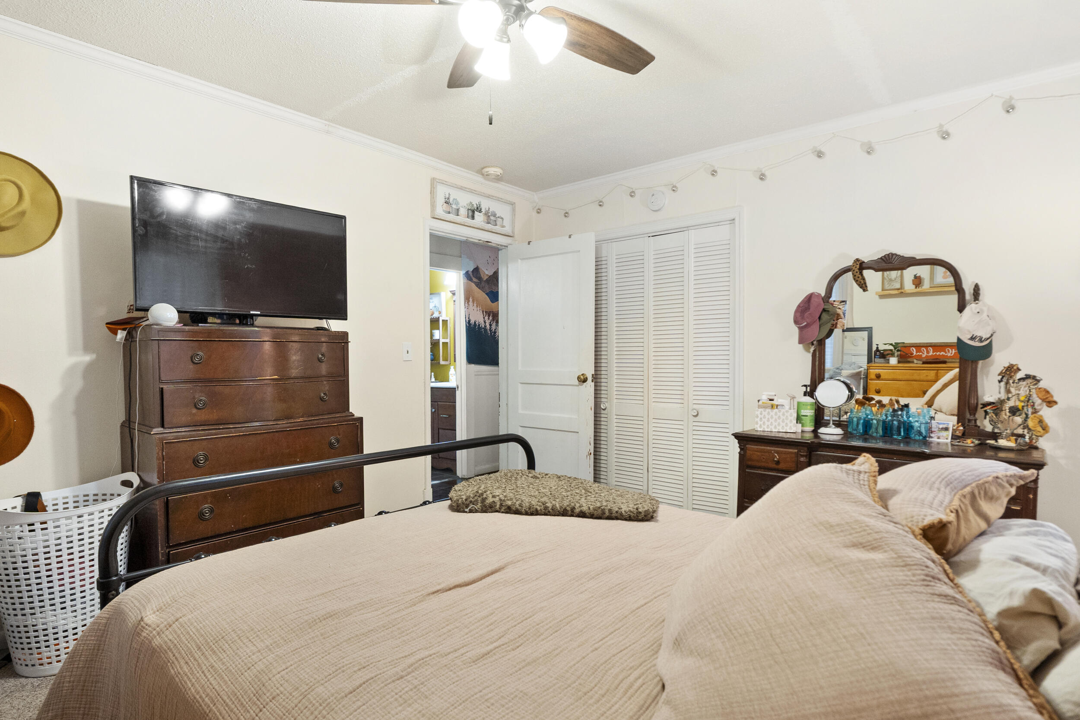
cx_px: 540
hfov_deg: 86.9
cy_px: 360
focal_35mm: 19
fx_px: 570
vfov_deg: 64.6
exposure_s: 1/10
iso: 800
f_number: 5.6
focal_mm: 13
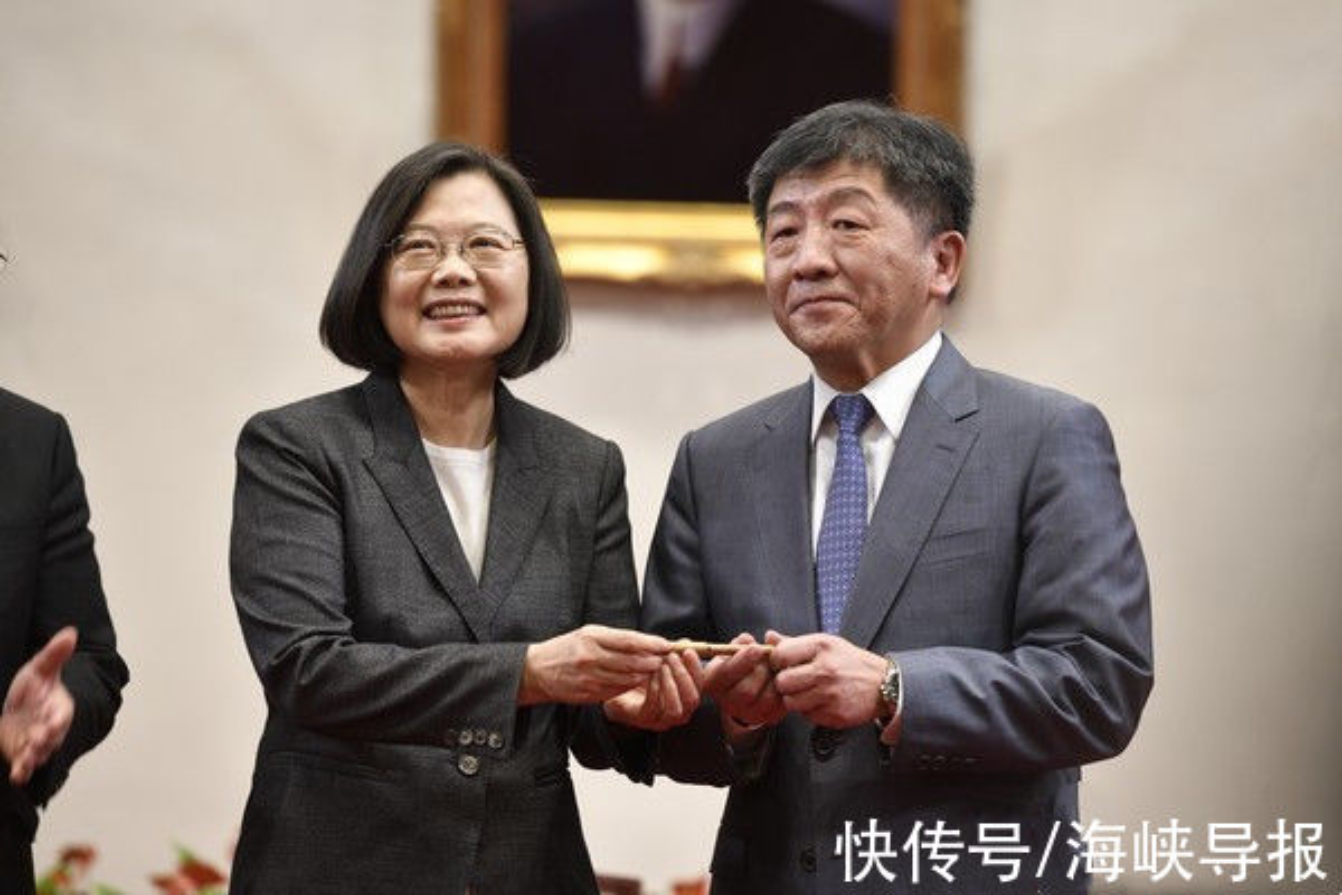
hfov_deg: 12.1
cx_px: 671
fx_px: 6337
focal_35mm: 170
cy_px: 448
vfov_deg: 8.1
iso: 1600
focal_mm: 170
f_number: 4
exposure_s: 1/125
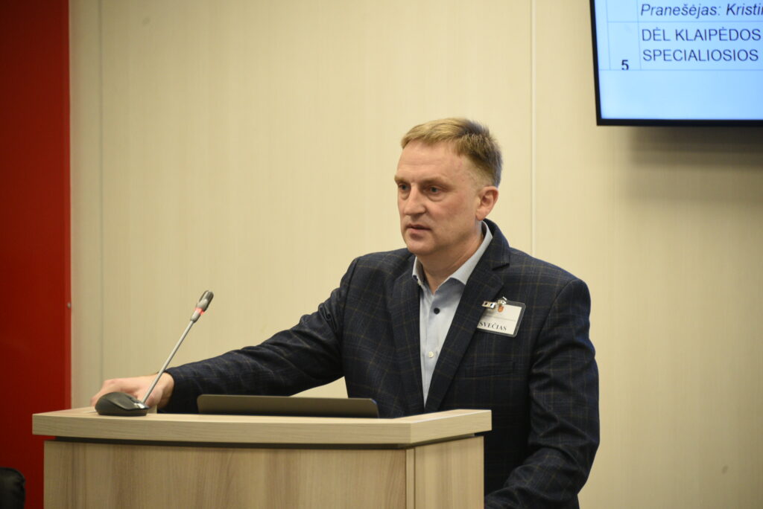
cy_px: 254
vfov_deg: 5.5
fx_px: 5301
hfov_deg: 8.2
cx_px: 382
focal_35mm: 250
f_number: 5.6
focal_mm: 250
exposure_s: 1/100
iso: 2000
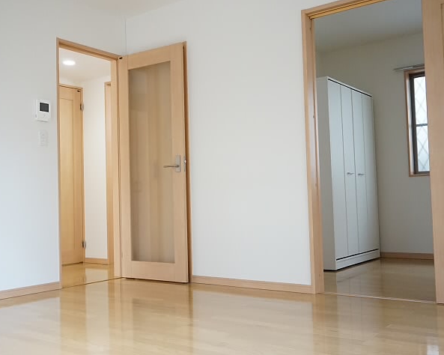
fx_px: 520
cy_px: 178
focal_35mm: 40
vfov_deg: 37.7
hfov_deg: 46.1
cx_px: 189
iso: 3200
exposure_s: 1/125
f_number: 4
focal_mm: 23
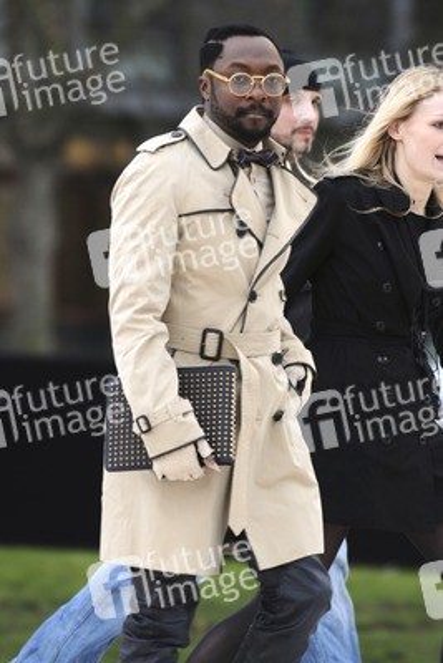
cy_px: 332
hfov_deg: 4.6
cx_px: 222
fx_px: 5532
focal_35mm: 300
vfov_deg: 6.9
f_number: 4
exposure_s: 1/250
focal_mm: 200
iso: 320
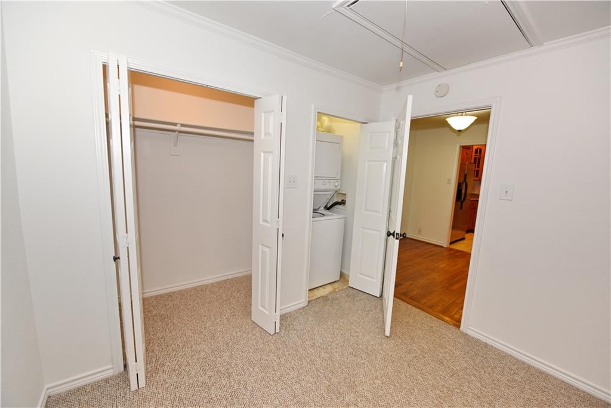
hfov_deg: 104.2
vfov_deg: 81.2
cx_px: 306
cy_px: 204
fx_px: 238
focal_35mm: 14
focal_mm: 14
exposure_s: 1/60
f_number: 5
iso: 250
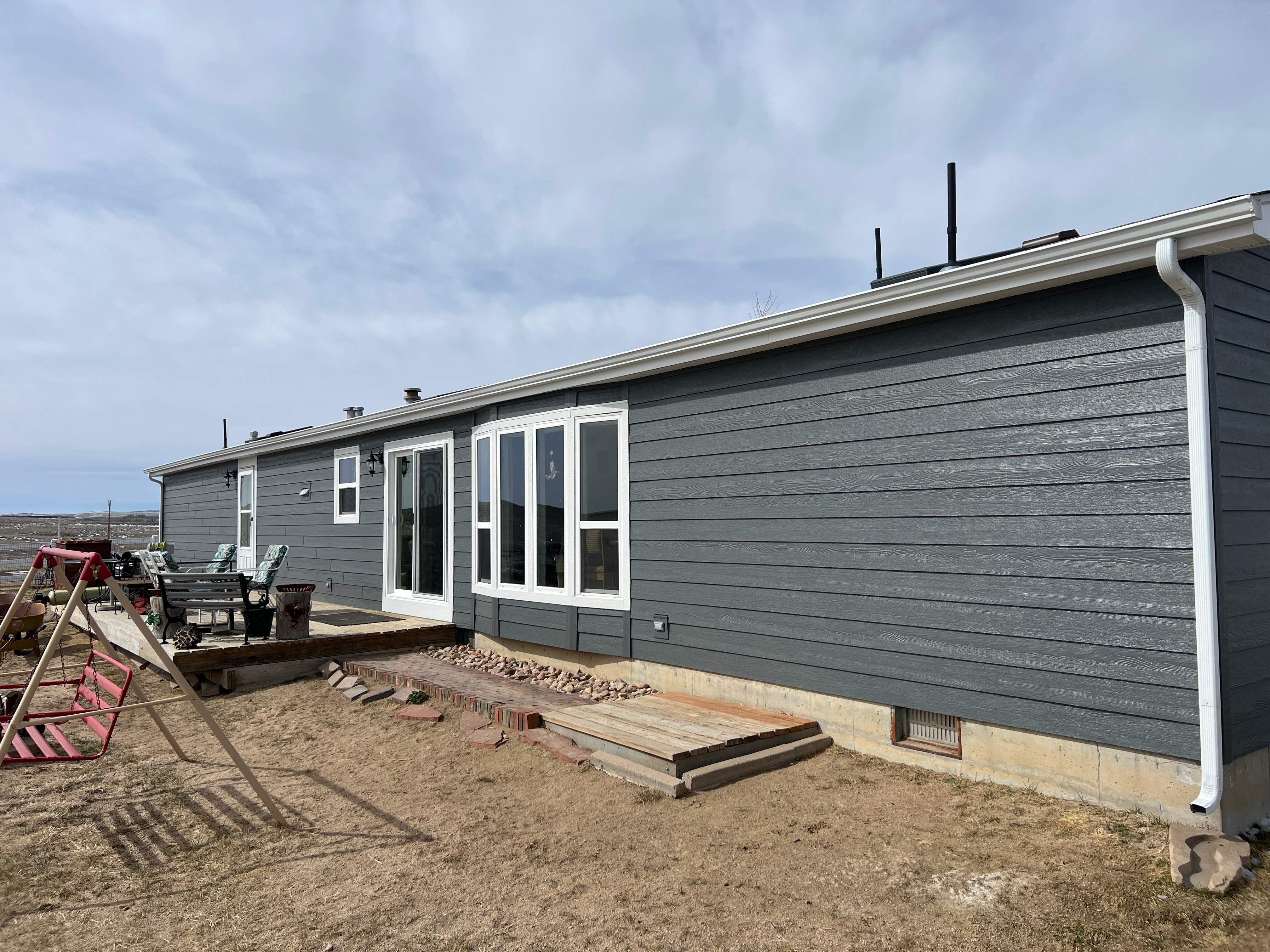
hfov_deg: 67.3
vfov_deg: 53.1
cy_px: 476
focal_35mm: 26
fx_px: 954
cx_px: 635
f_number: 1.5
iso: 50
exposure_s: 1/10309
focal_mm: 5.7
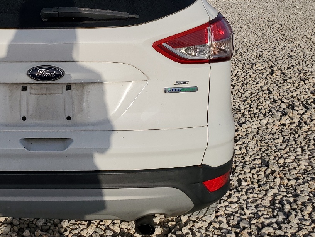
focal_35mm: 51
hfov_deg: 35.6
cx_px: 40
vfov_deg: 28.4
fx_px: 464
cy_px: 78
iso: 50
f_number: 1.5
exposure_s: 1/10000
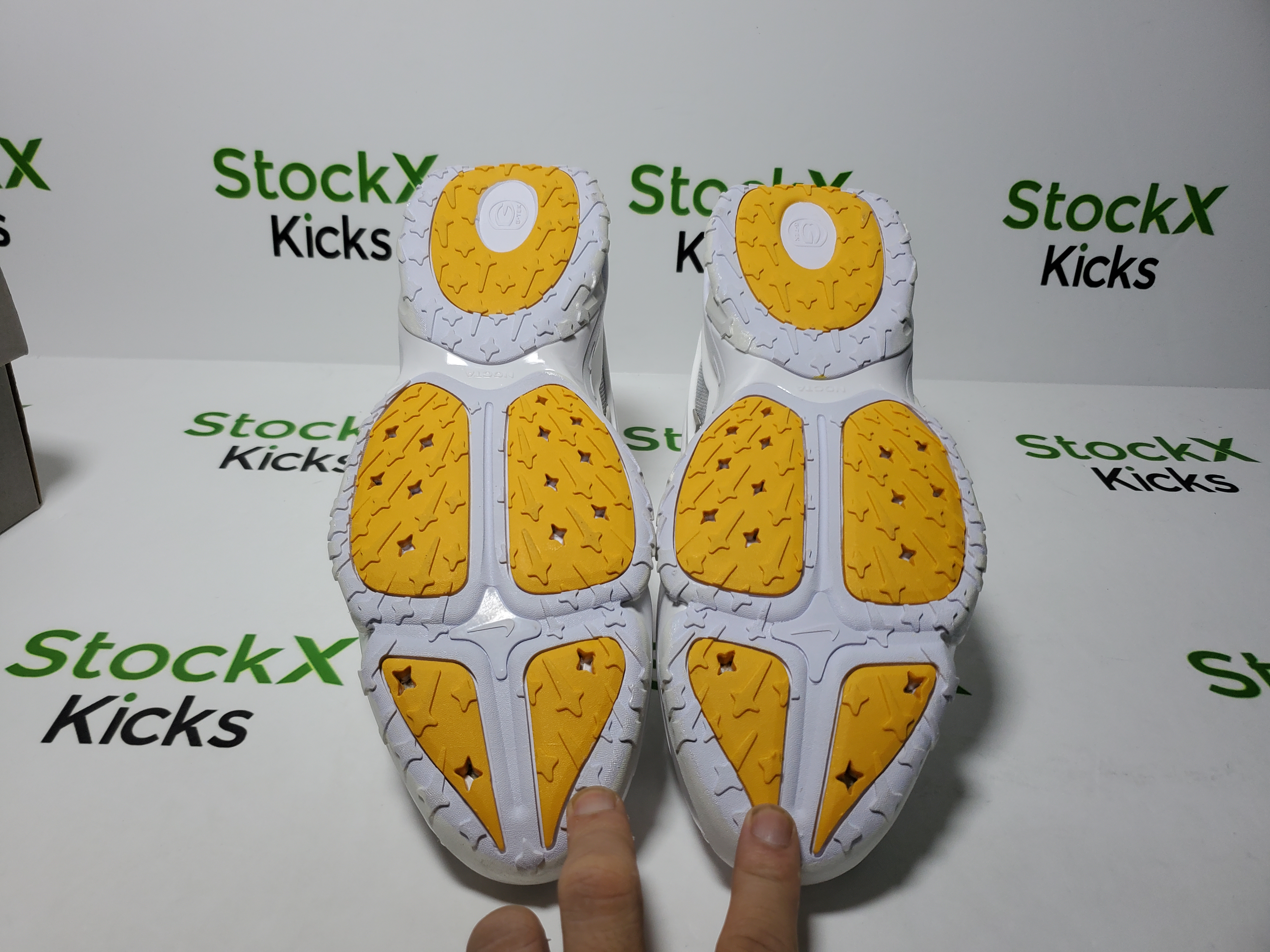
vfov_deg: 53.1
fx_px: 954
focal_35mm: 26
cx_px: 635
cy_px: 476
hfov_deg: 67.3
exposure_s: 1/800
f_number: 1.5
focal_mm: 4.3
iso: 50
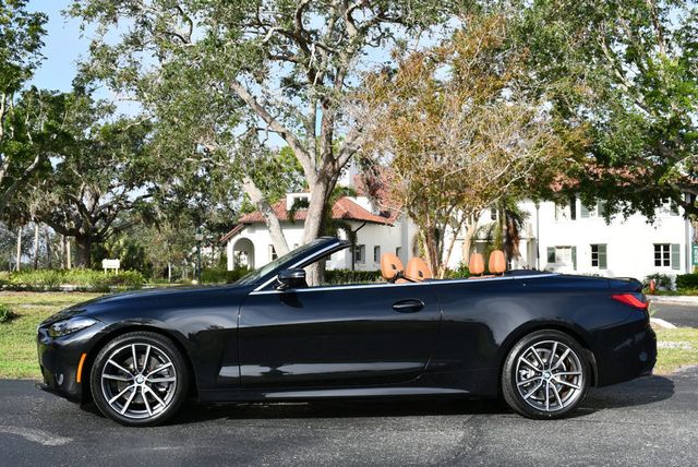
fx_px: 815
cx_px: 349
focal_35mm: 42
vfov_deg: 32.0
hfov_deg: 46.4
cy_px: 234
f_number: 7.1
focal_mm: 21
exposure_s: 1/200
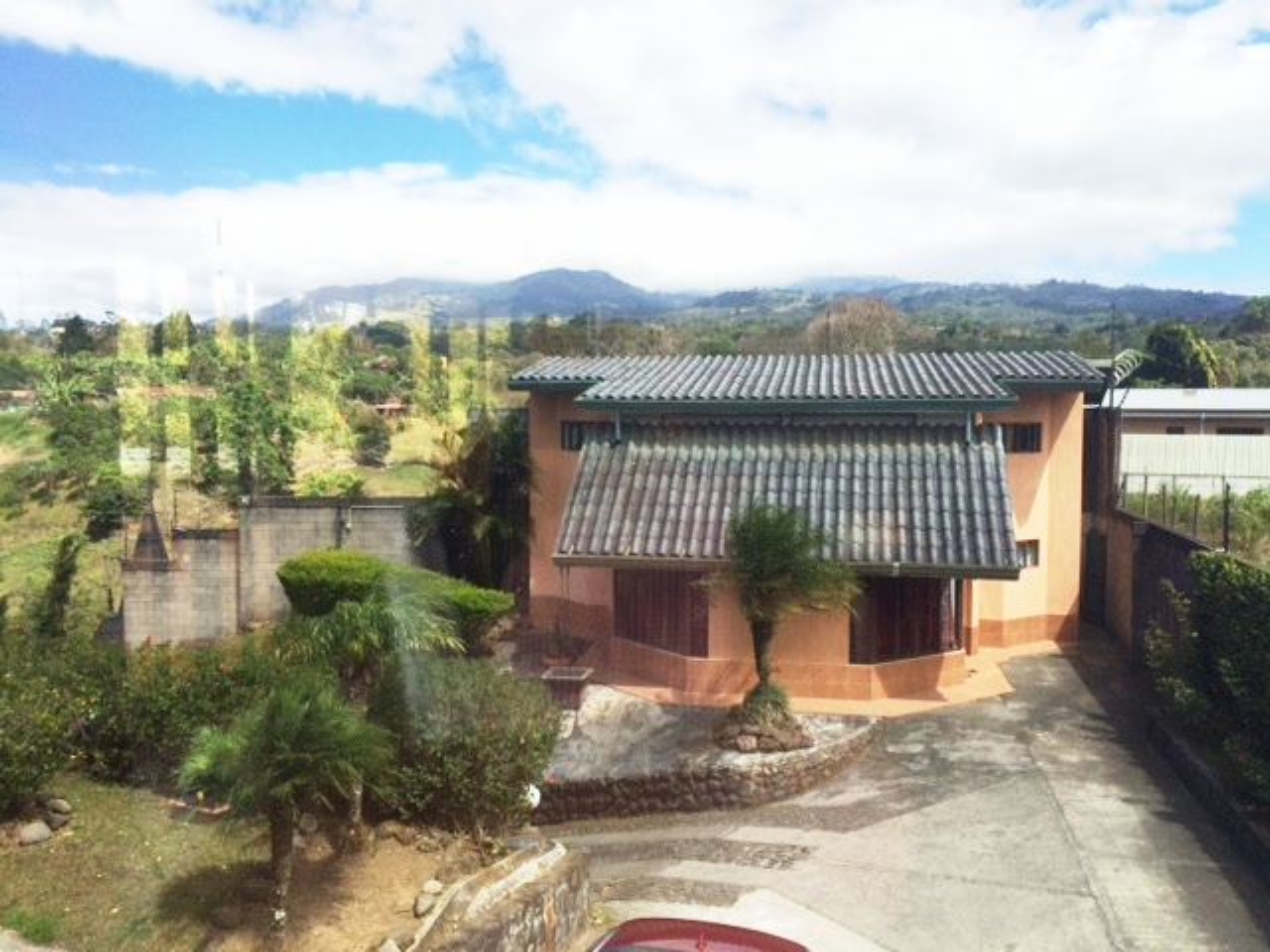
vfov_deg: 48.2
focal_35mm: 29
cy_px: 476
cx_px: 635
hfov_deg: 61.7
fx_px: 1064
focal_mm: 4.15
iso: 32
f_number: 2.2
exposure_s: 1/456
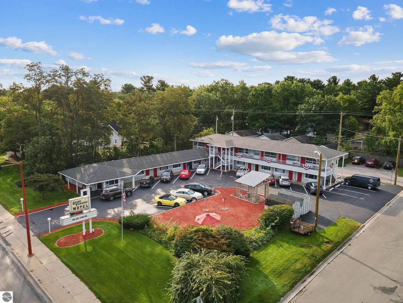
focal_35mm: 24
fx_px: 279
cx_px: 202
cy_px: 152
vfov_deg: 56.8
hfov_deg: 71.6
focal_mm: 4.5
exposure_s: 1/160
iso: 100
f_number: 2.8
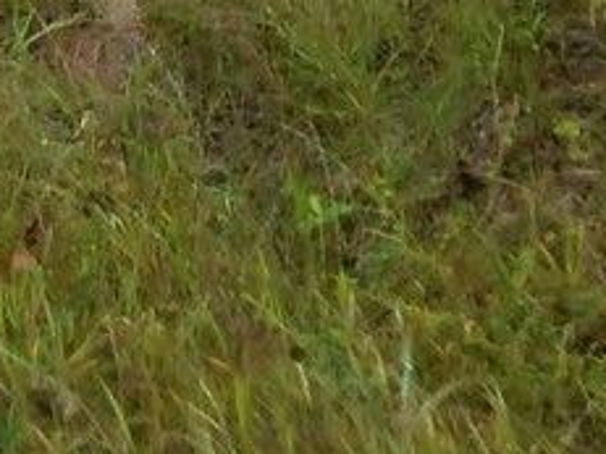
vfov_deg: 9.6
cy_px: -688
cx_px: -354
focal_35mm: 135
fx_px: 2362
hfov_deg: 13.6
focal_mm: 4.2
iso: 50
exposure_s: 1/372
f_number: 1.7
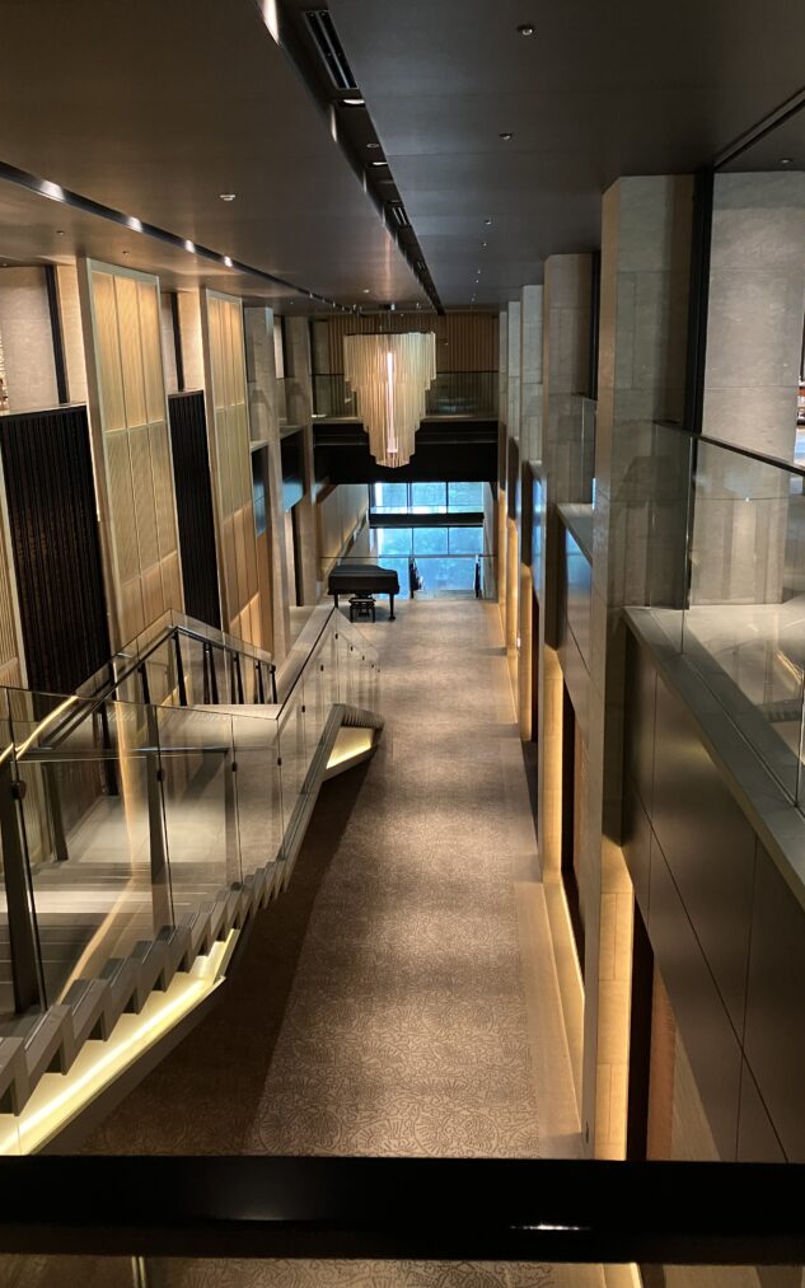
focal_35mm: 30
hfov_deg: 41.8
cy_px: 650
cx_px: 417
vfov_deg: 62.9
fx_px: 1053
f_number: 1.8
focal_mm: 3.99
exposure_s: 1/30
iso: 640
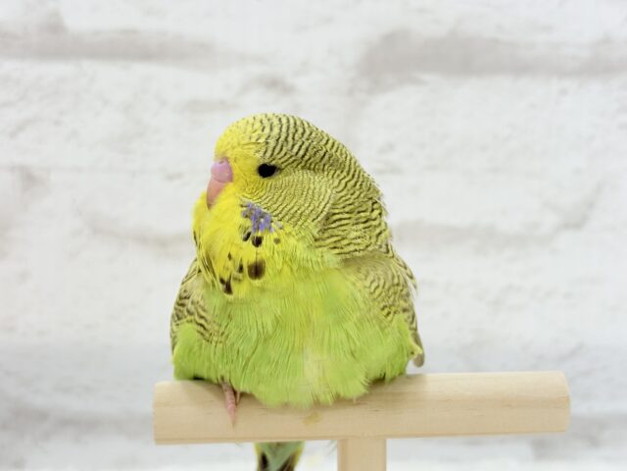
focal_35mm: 52
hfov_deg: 36.8
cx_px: 314
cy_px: 236
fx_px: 942
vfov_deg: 28.0
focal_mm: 5.96
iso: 40
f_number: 1.6
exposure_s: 1/50
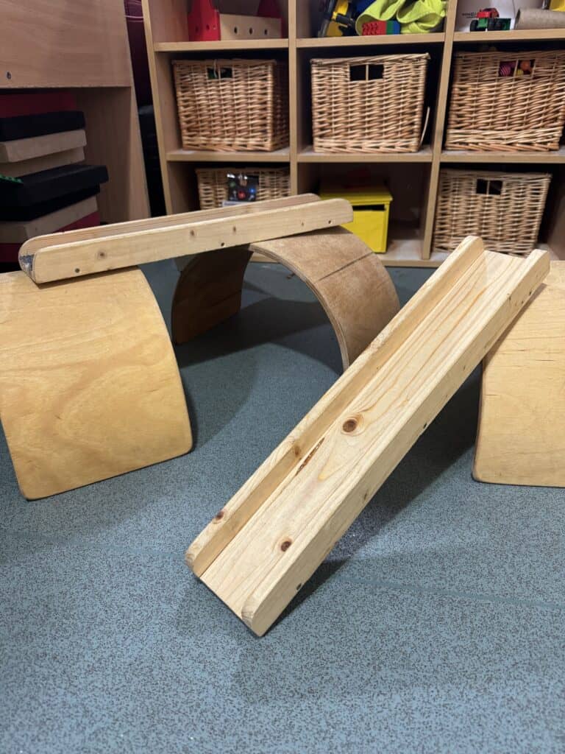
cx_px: 282
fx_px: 522
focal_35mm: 24
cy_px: 377
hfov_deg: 56.8
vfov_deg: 71.6
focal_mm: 6.76
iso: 400
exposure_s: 1/50
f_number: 1.78
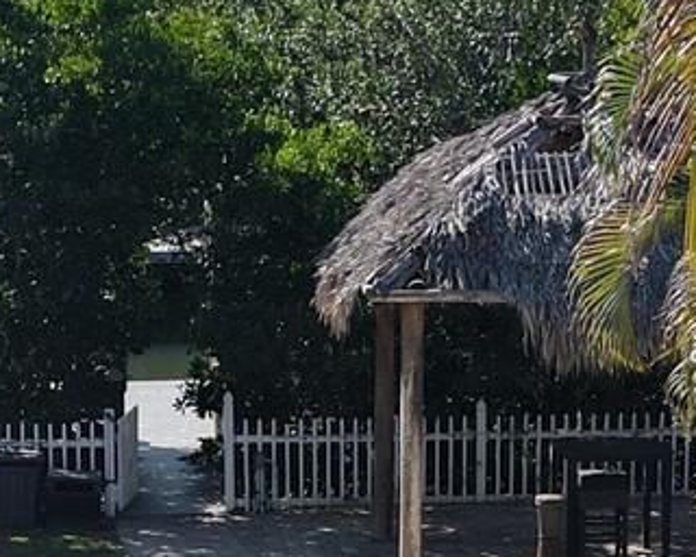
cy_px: 668
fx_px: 2410
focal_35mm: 117
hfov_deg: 16.4
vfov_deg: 12.9
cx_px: 324
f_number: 2.8
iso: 100
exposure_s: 1/500
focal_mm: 4.5
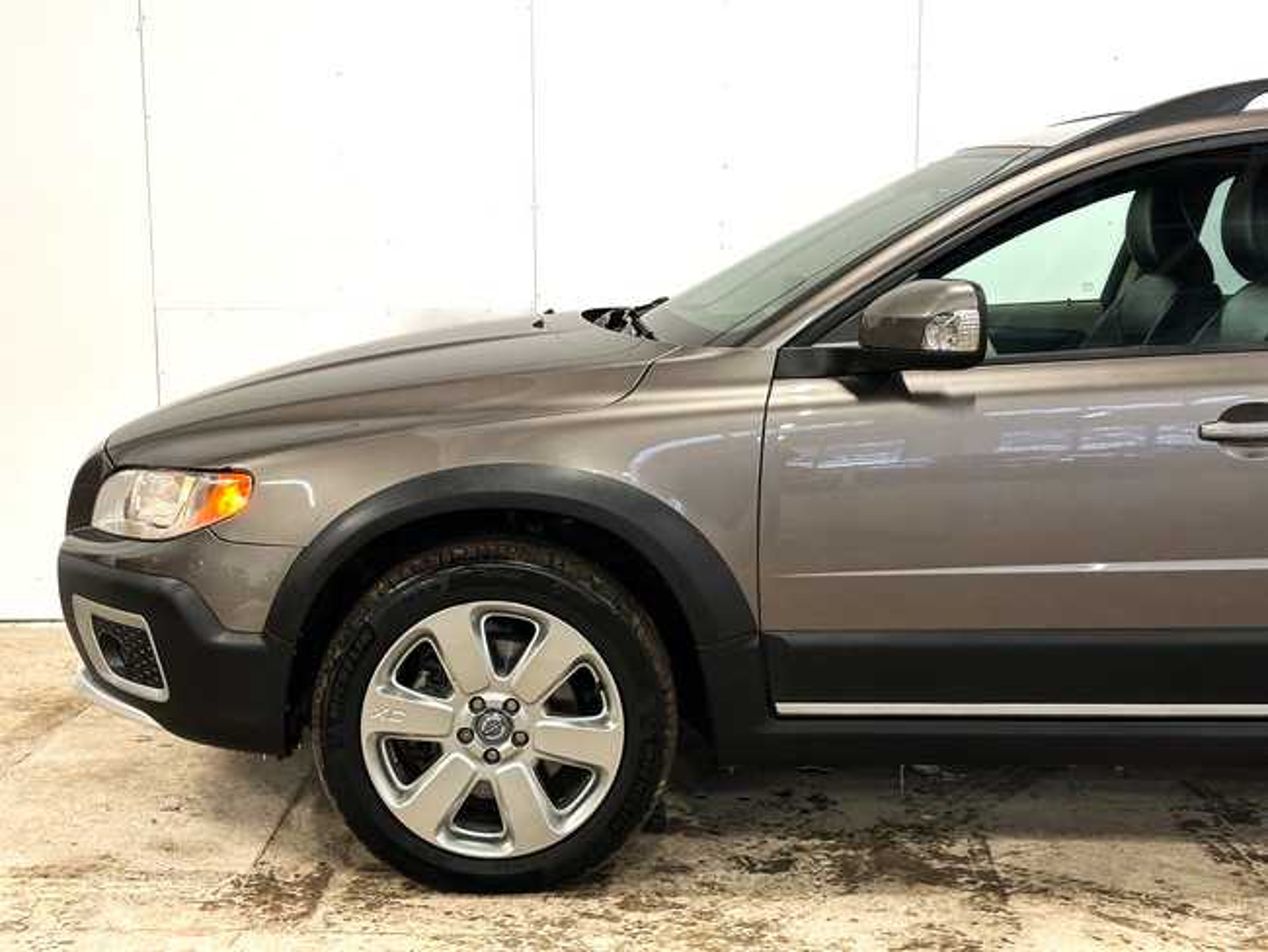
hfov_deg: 39.6
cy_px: 476
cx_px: 634
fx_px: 1759
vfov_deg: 30.3
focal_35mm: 48
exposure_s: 1/50
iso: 160
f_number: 1.8
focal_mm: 6.86
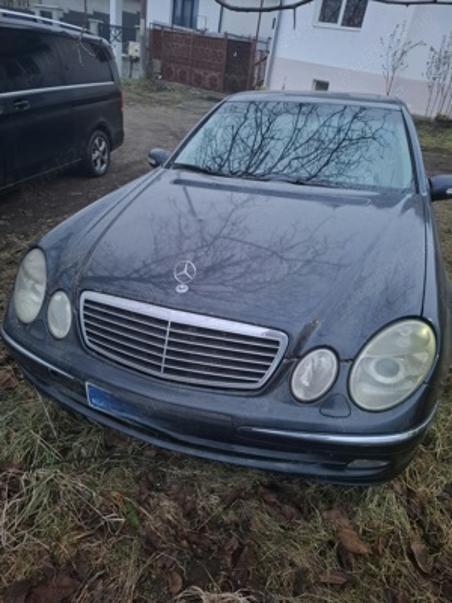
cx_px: 226
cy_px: 302
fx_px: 400
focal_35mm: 23
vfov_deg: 73.9
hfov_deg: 58.9
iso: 640
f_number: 1.8
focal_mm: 5.54
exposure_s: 1/25
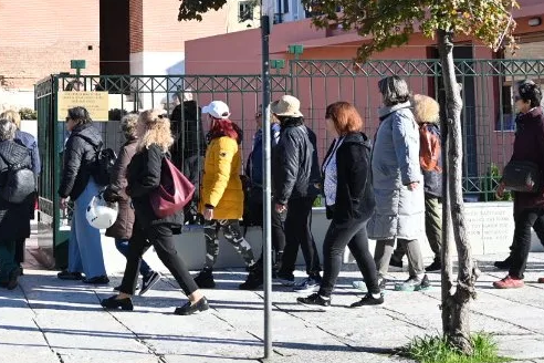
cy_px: 13
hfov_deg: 26.4
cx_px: 100
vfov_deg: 17.8
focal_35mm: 75
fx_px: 1133
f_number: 2.8
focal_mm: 24
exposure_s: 1/1000
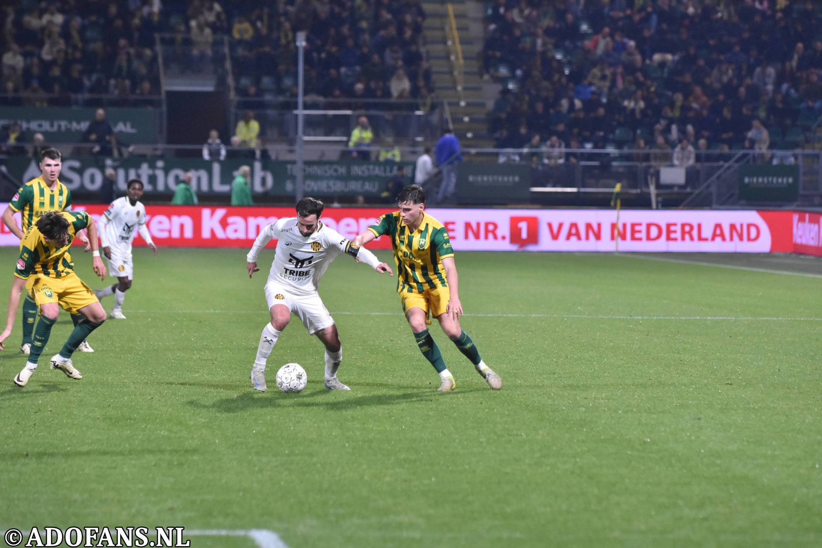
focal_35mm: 210
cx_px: 411
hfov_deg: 9.8
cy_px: 274
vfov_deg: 6.5
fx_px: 4795
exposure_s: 1/500
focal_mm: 140
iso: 2500
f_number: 2.8
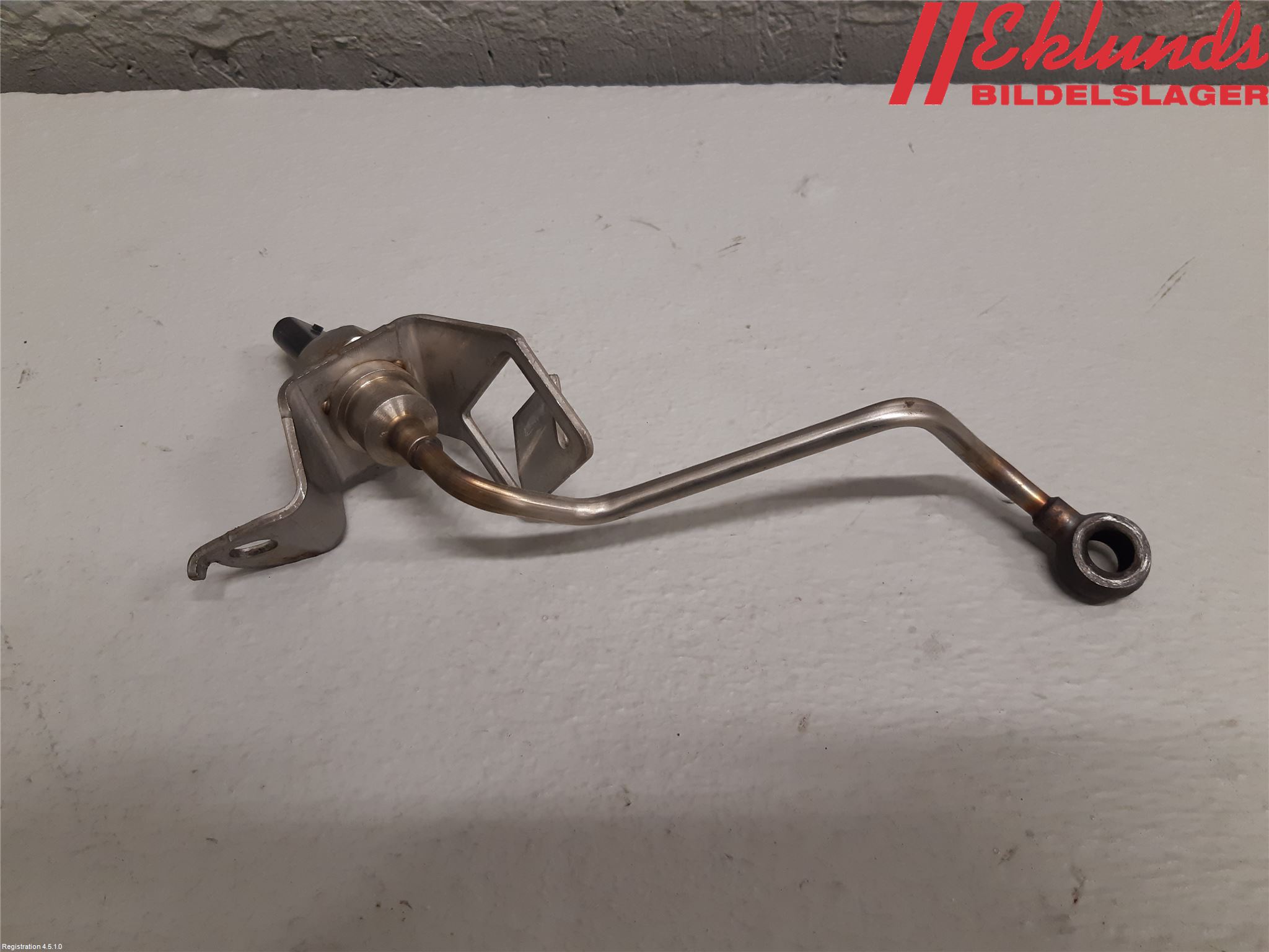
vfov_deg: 53.1
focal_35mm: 26
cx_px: 634
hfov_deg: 67.3
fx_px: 953
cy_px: 476
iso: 125
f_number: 1.7
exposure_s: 1/50
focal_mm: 3.93
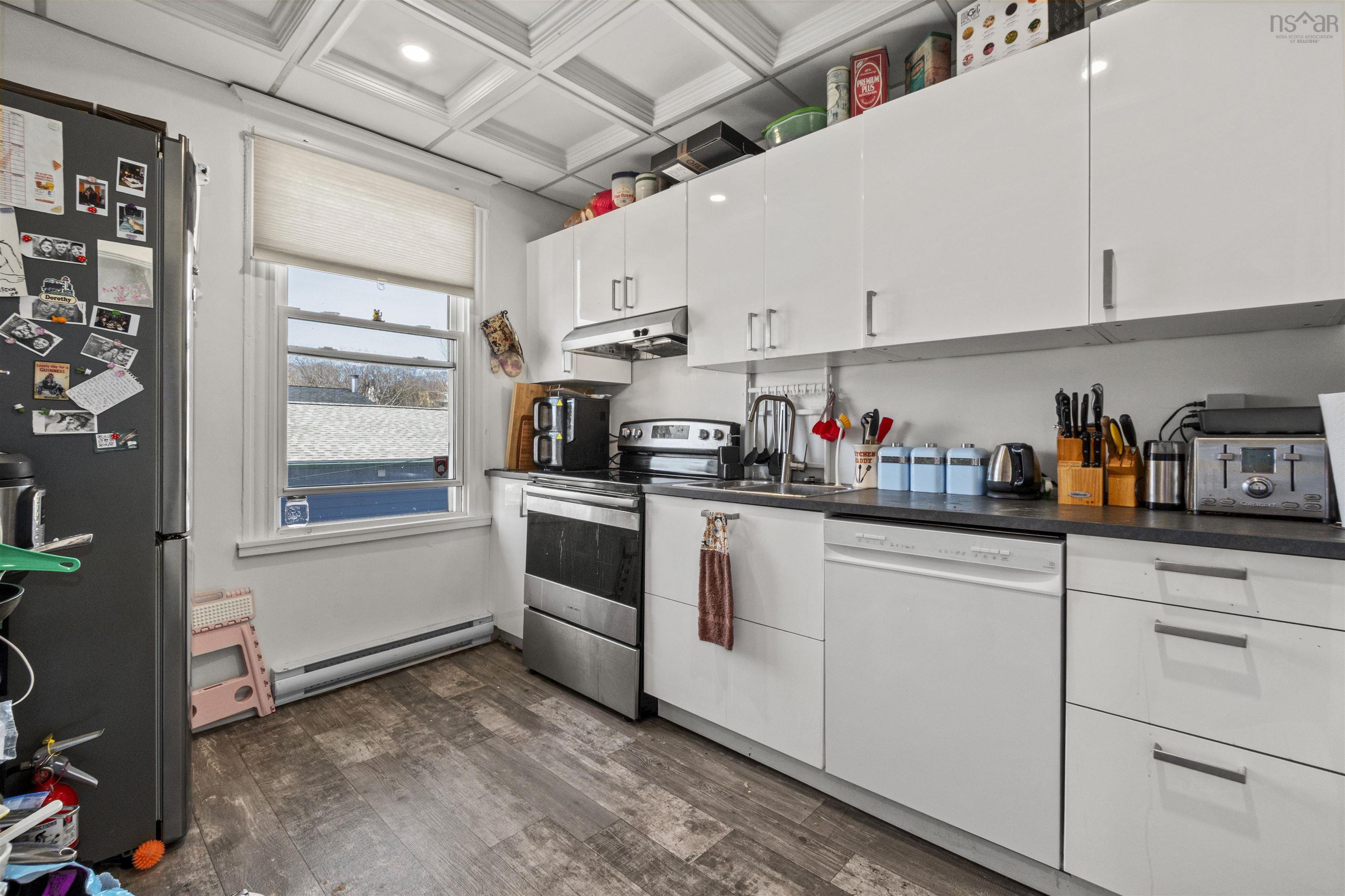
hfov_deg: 100.4
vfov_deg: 77.3
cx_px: 672
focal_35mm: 15
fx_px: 560
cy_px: 448
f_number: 10
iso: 400
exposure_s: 1/10
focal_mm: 10
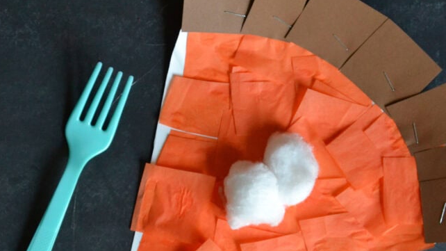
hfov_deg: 15.6
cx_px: 229
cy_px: 162
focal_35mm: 138
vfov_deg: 8.8
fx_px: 1630
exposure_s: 1/50
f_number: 5.6
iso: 3200
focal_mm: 55
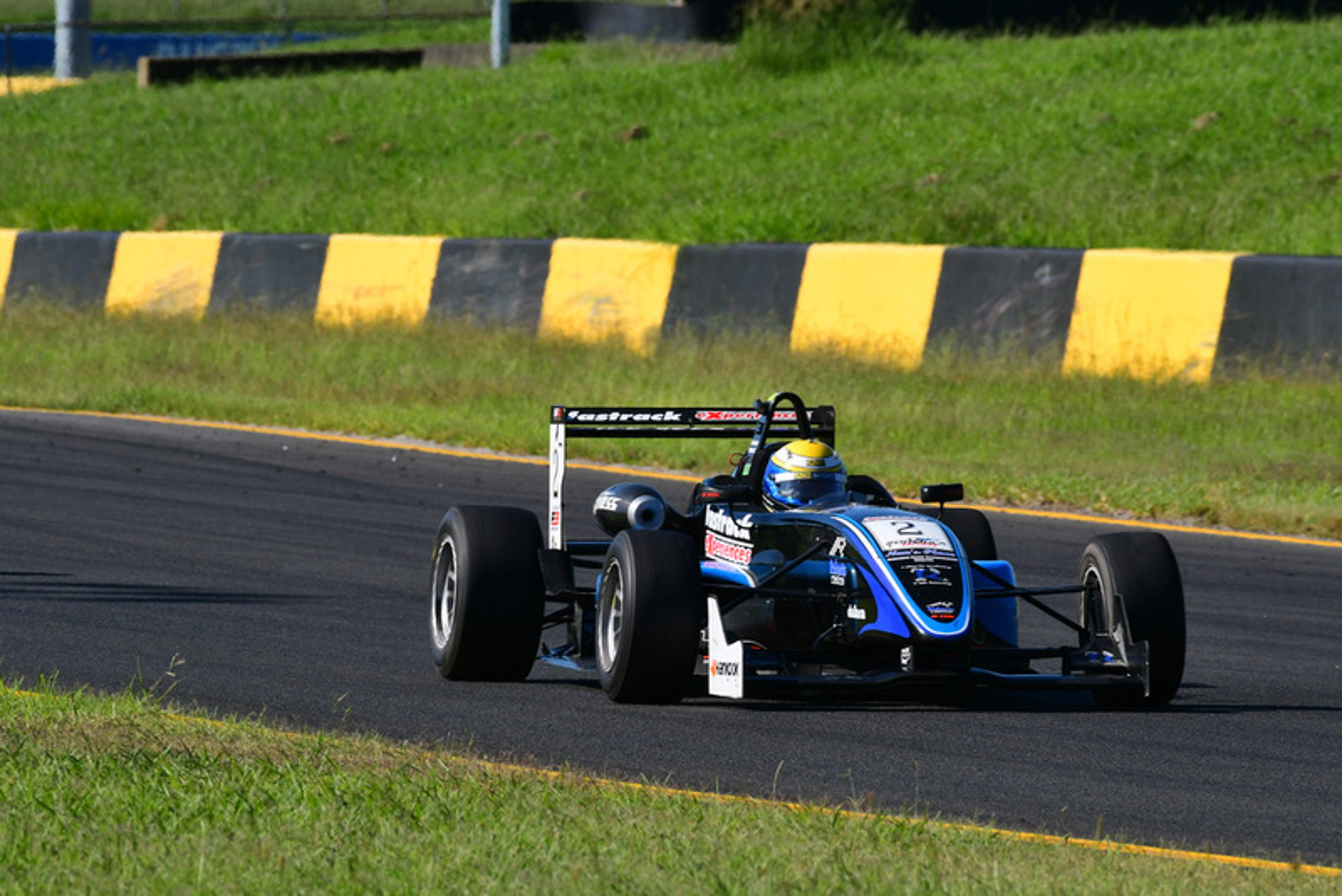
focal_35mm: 675
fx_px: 25170
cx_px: 671
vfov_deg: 2.0
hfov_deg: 3.1
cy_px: 448
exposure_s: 1/640
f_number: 13
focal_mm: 450
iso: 500
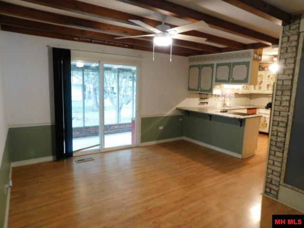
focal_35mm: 23
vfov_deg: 58.9
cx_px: 152
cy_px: 114
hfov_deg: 73.9
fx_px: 202
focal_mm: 4
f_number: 3
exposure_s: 1/13
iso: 400
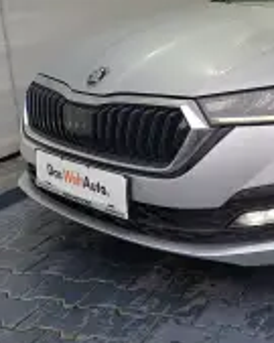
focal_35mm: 52
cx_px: 300
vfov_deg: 35.4
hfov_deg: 26.8
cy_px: 95
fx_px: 528
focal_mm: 4.65
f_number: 1.8
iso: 64
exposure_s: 1/100
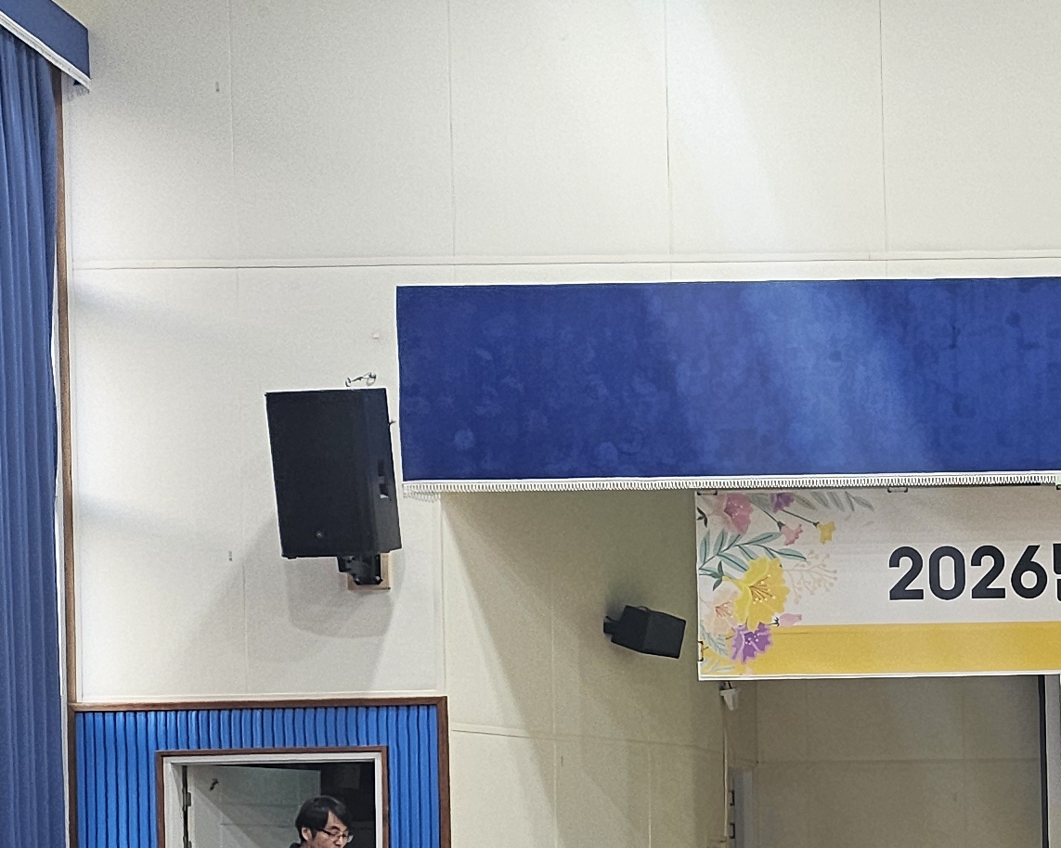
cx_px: 1140
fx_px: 2574
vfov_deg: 18.2
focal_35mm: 82
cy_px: 857
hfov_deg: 22.1
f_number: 1.8
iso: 125
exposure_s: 1/120
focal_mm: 5
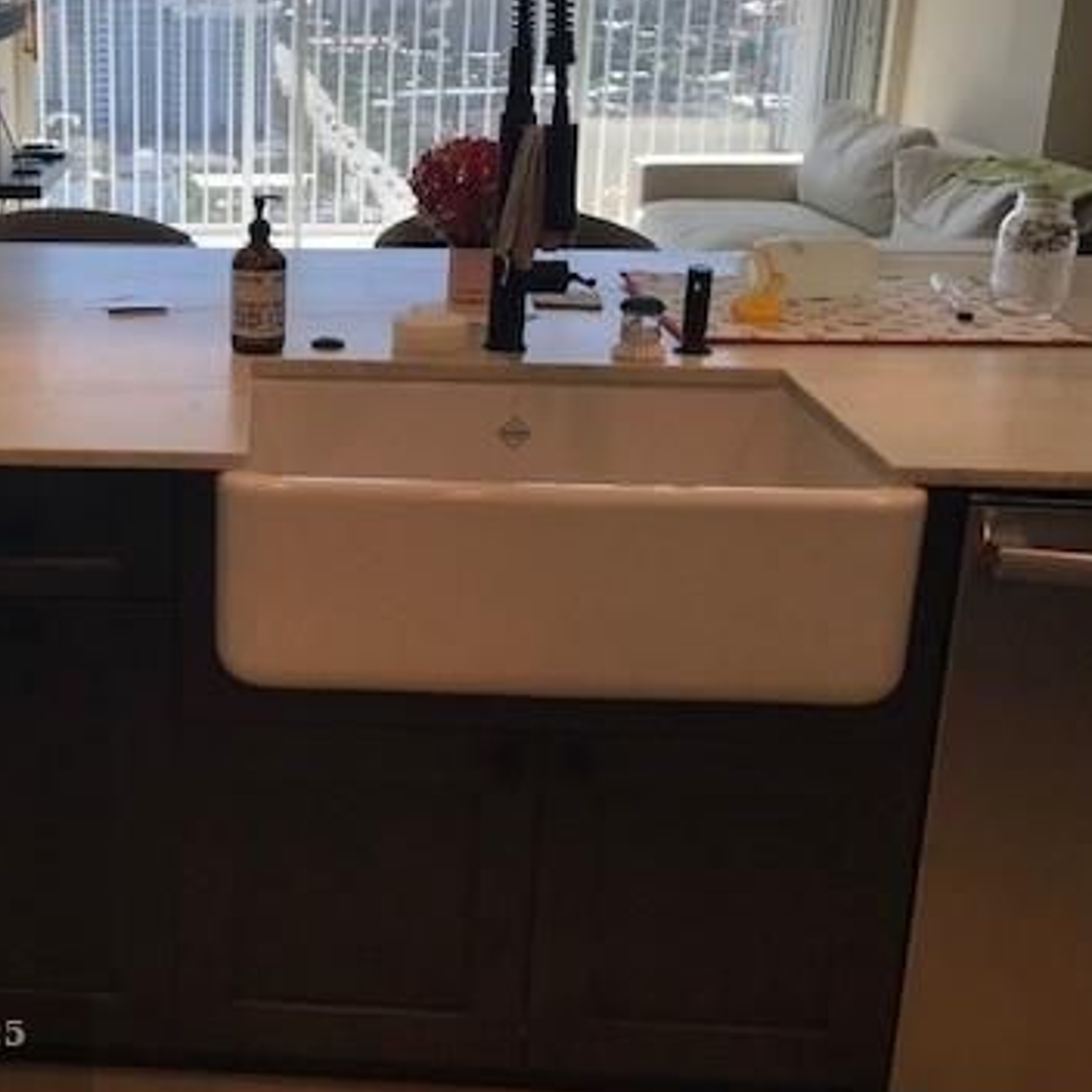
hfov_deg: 35.6
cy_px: 372
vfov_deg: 37.2
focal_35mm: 45
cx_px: 133
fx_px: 1606
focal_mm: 3.99
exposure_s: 1/193
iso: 20
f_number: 1.8
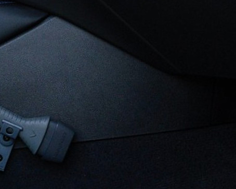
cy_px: 30
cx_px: -67
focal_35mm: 143
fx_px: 999
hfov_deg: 13.0
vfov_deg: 10.8
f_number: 8
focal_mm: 24
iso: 400
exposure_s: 1/60
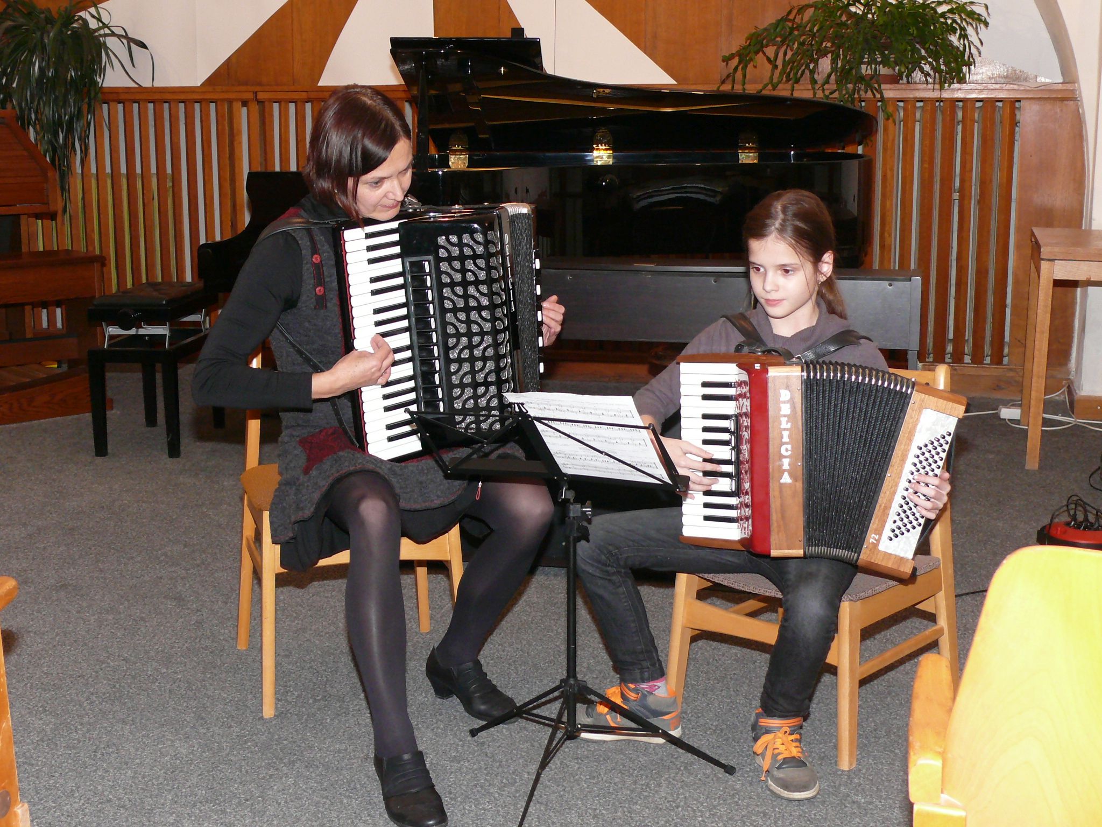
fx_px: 1624
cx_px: 551
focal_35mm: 51
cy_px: 414
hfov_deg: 37.5
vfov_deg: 28.6
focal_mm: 9.3
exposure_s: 1/30
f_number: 3.2
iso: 200
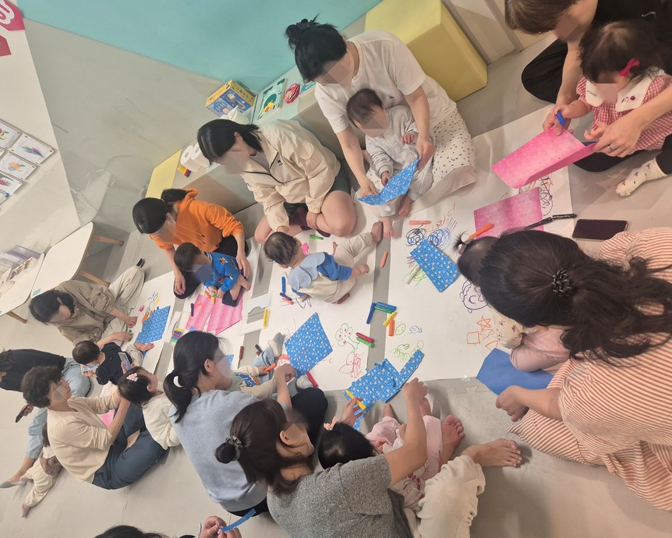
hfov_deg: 68.0
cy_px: 274
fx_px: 497
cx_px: 306
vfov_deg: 56.8
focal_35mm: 25
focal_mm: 5.4
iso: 200
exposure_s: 1/120
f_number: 1.8
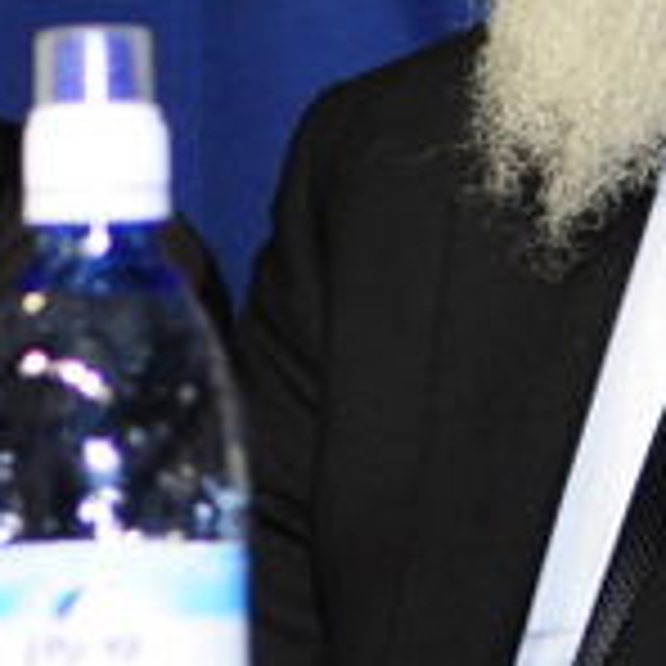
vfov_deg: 3.6
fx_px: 10556
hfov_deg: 3.6
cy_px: -58
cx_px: 562
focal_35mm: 485
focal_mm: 55
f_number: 4
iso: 800
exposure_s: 1/80
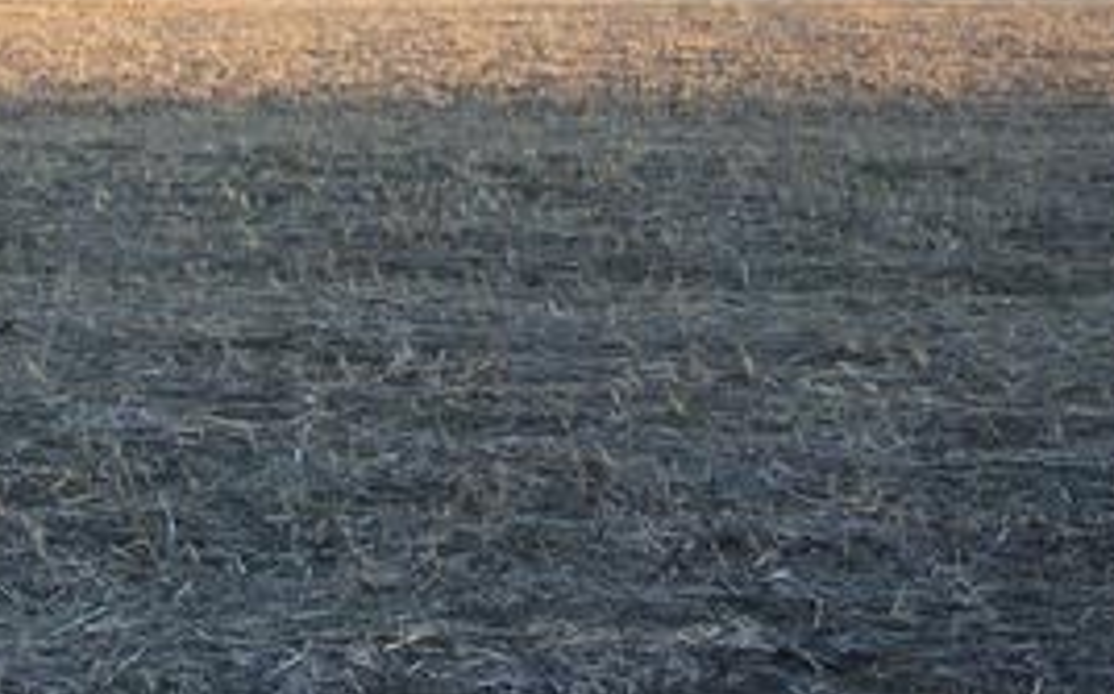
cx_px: 545
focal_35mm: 57
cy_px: 274
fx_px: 1729
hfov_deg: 35.7
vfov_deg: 22.7
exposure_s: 1/80
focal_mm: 5.85
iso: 64
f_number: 2.8
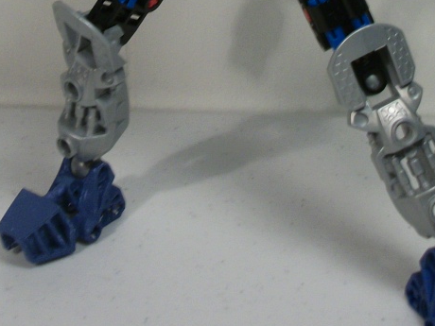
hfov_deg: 22.0
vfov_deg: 15.9
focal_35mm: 89
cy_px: -80
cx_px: 237
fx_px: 1118
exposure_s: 1/60
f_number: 2.9
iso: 80
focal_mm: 5.7
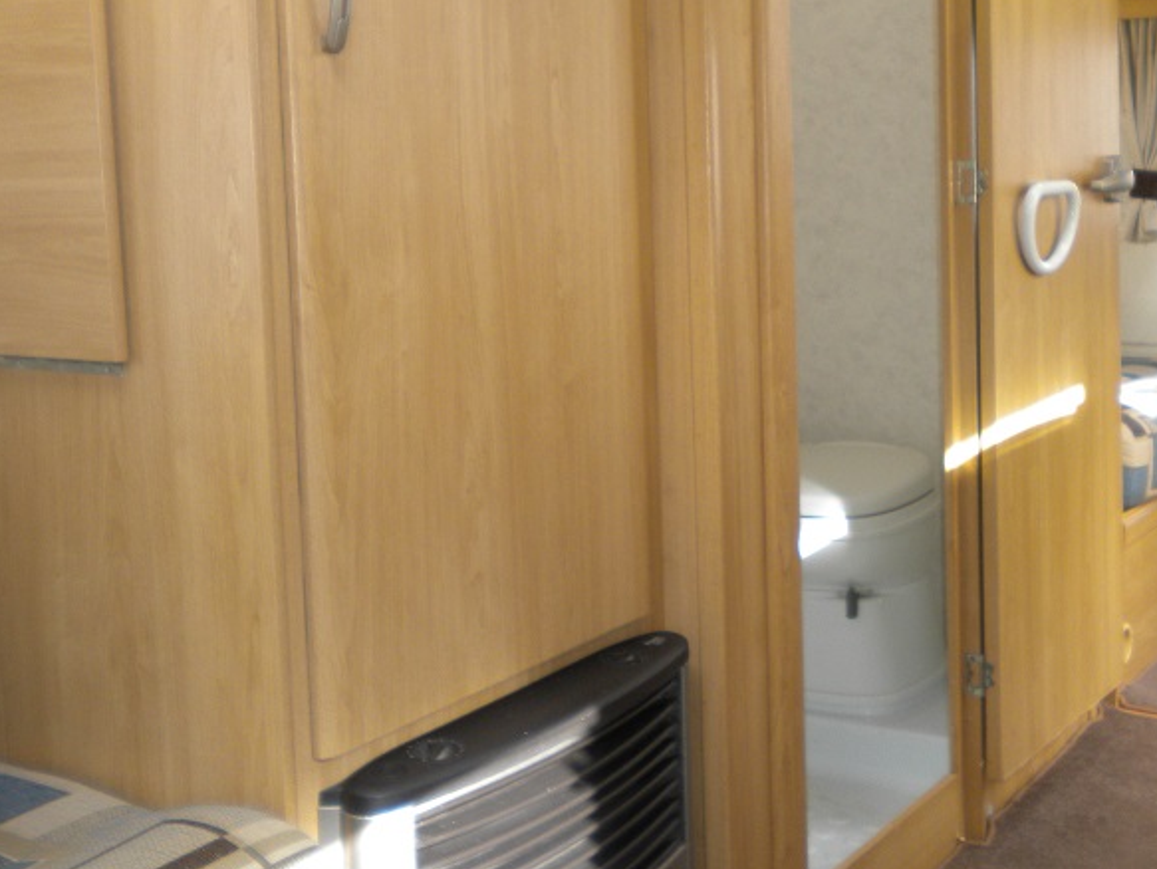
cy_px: 290
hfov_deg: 39.5
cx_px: 687
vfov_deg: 30.1
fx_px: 1605
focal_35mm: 48
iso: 118
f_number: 3.1
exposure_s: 1/58.5
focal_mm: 6.3
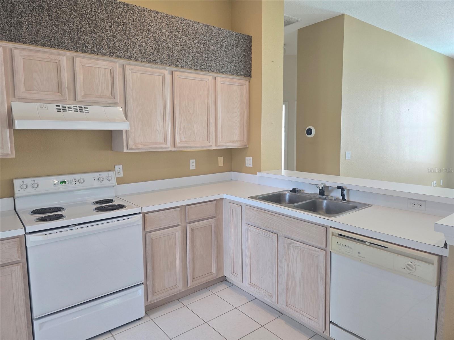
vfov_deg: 58.9
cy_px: 170
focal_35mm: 23
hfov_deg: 73.9
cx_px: 227
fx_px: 302
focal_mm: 6.3
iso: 200
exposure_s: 1/120
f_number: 1.7
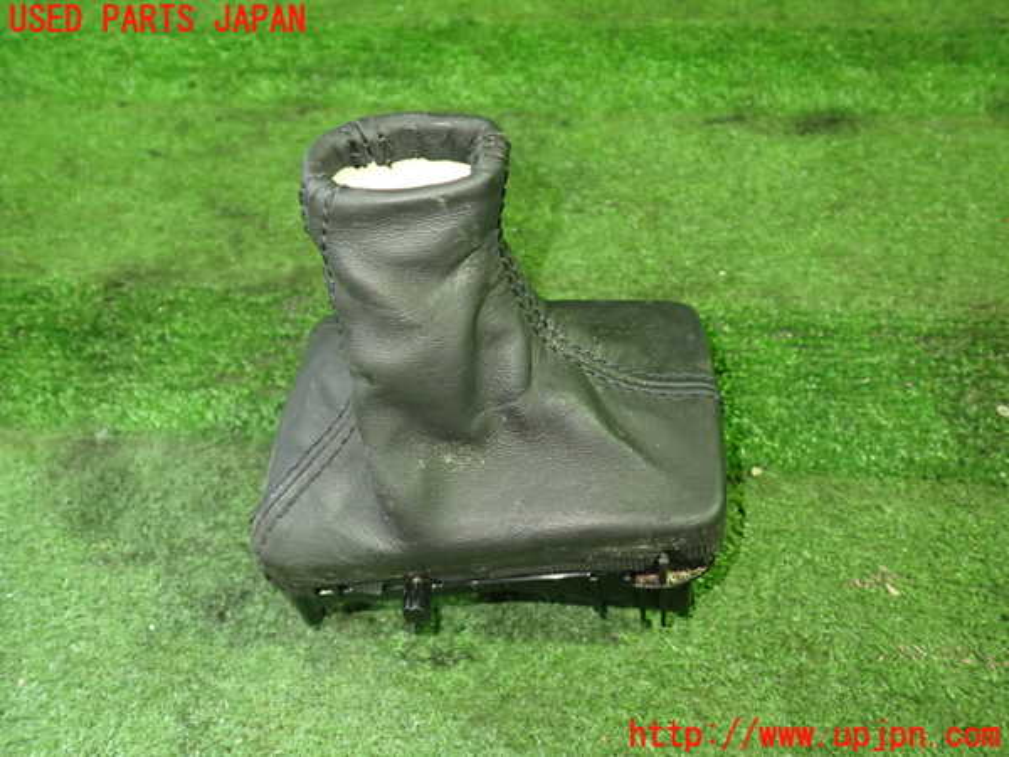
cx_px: 504
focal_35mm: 30
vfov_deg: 46.8
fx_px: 874
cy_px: 378
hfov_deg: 60.0
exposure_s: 1/30
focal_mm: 5.4
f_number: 2.3
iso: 640
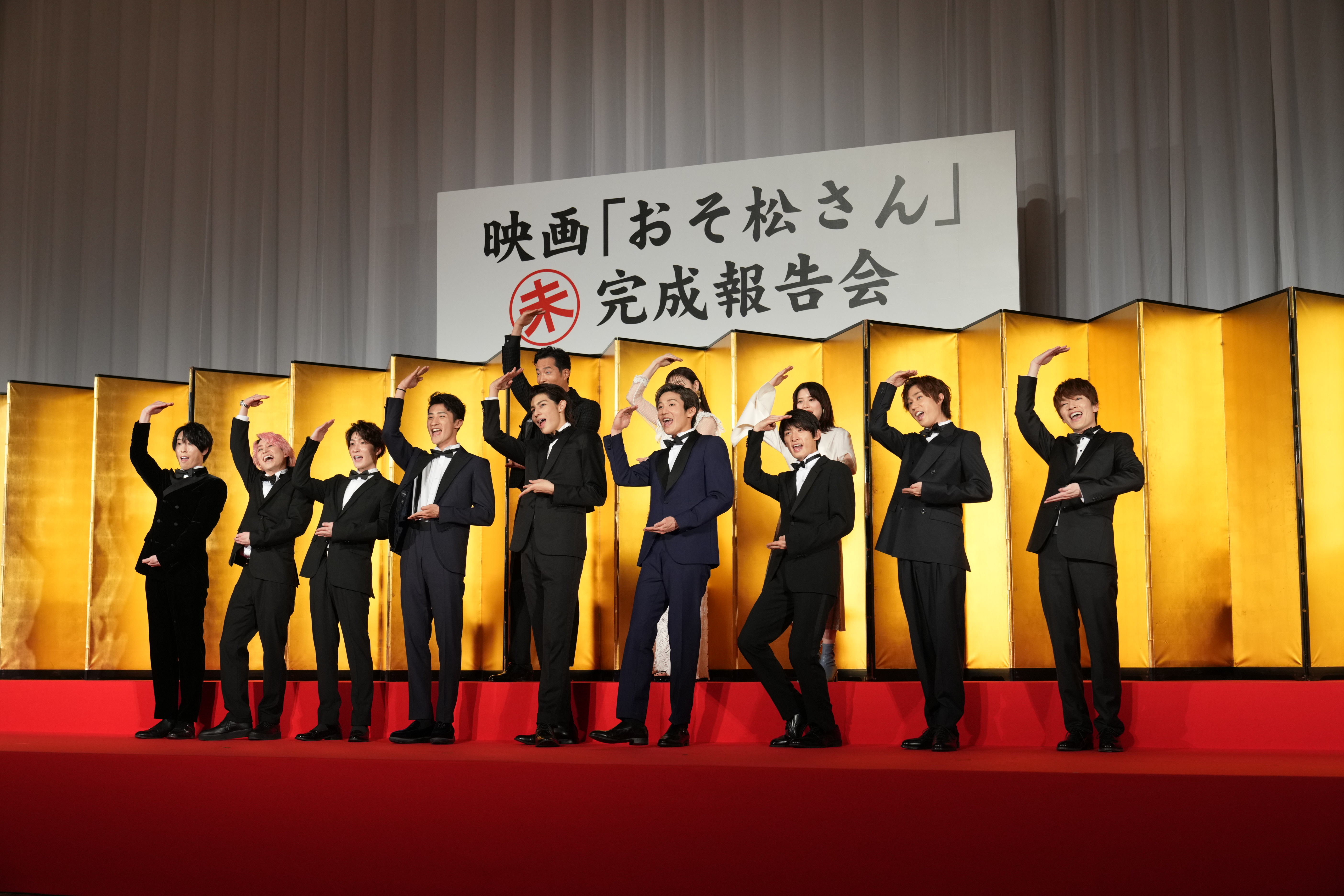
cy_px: 448
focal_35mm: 49
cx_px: 672
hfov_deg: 40.3
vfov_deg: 27.5
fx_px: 1829
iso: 1250
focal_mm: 49
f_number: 3.5
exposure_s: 1/400
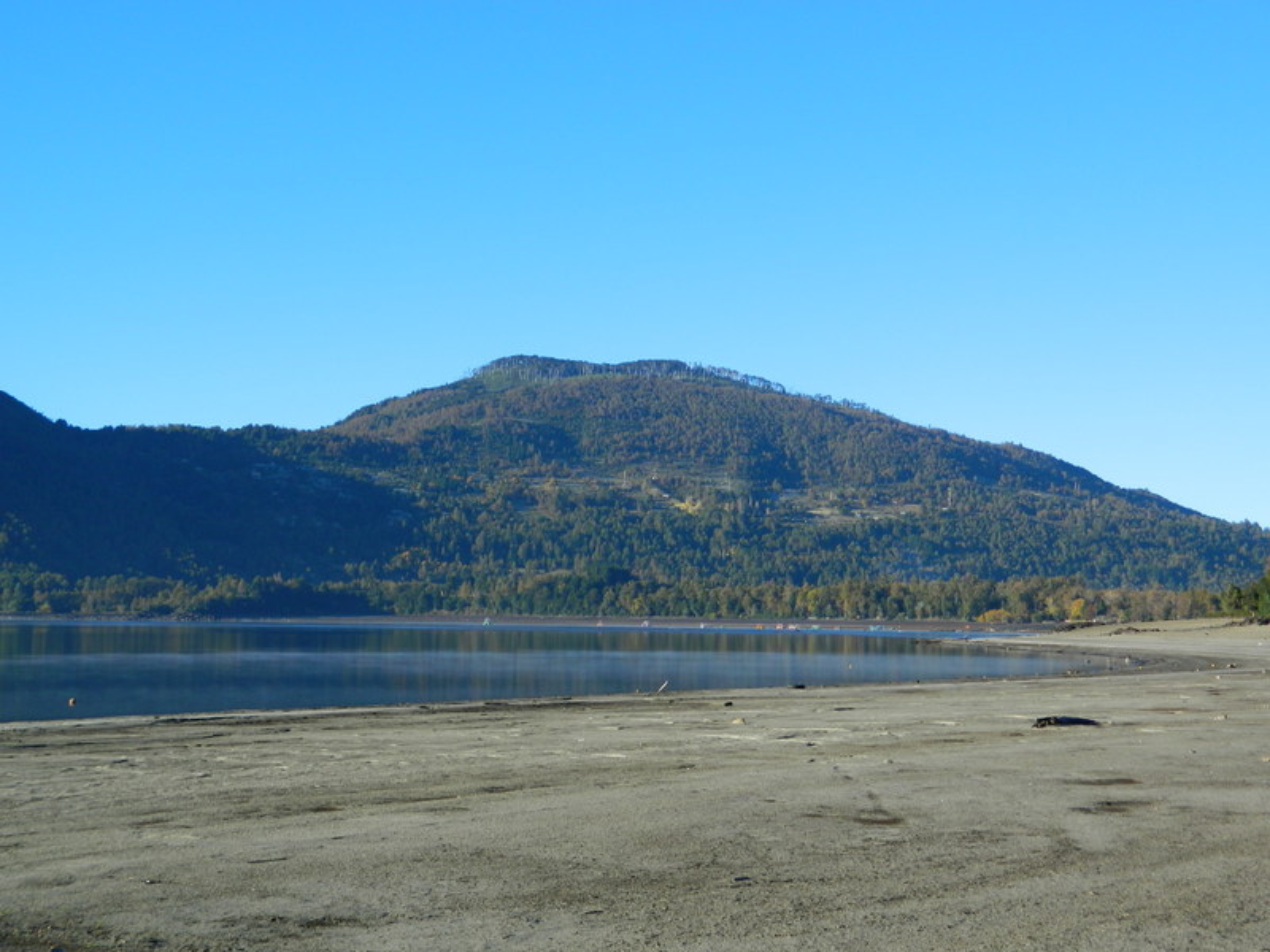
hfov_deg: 40.4
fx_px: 1724
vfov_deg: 30.9
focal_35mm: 47
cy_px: 476
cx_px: 635
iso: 80
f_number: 3.6
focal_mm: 8.4
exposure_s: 1/400
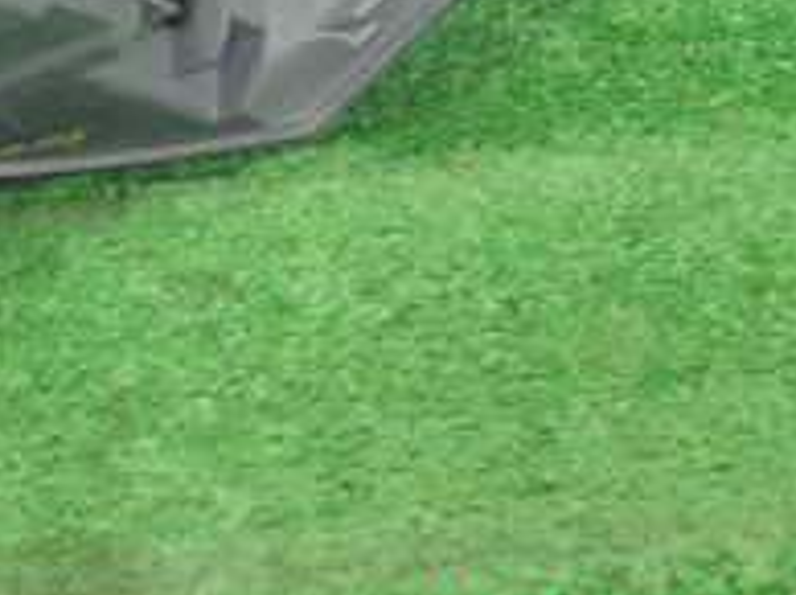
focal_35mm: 93
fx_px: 2136
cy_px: -217
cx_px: 135
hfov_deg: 20.8
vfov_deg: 15.0
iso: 320
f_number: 2.3
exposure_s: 1/125
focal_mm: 5.5
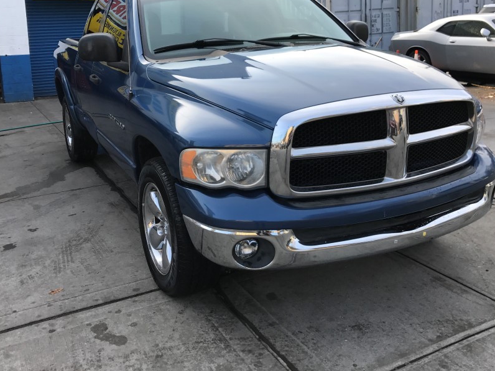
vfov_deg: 39.3
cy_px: 134
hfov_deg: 51.3
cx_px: 234
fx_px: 515
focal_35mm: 36
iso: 20
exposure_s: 1/535
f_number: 1.8
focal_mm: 3.99
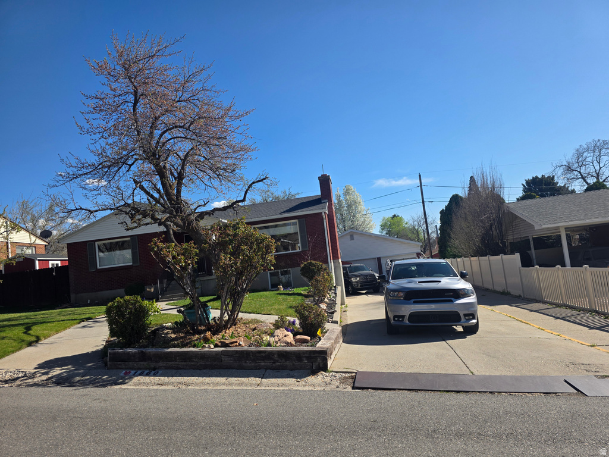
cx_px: 304
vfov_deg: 58.9
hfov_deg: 73.9
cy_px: 228
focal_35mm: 23
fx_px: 405
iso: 80
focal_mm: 6.3
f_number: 1.7
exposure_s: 1/5017
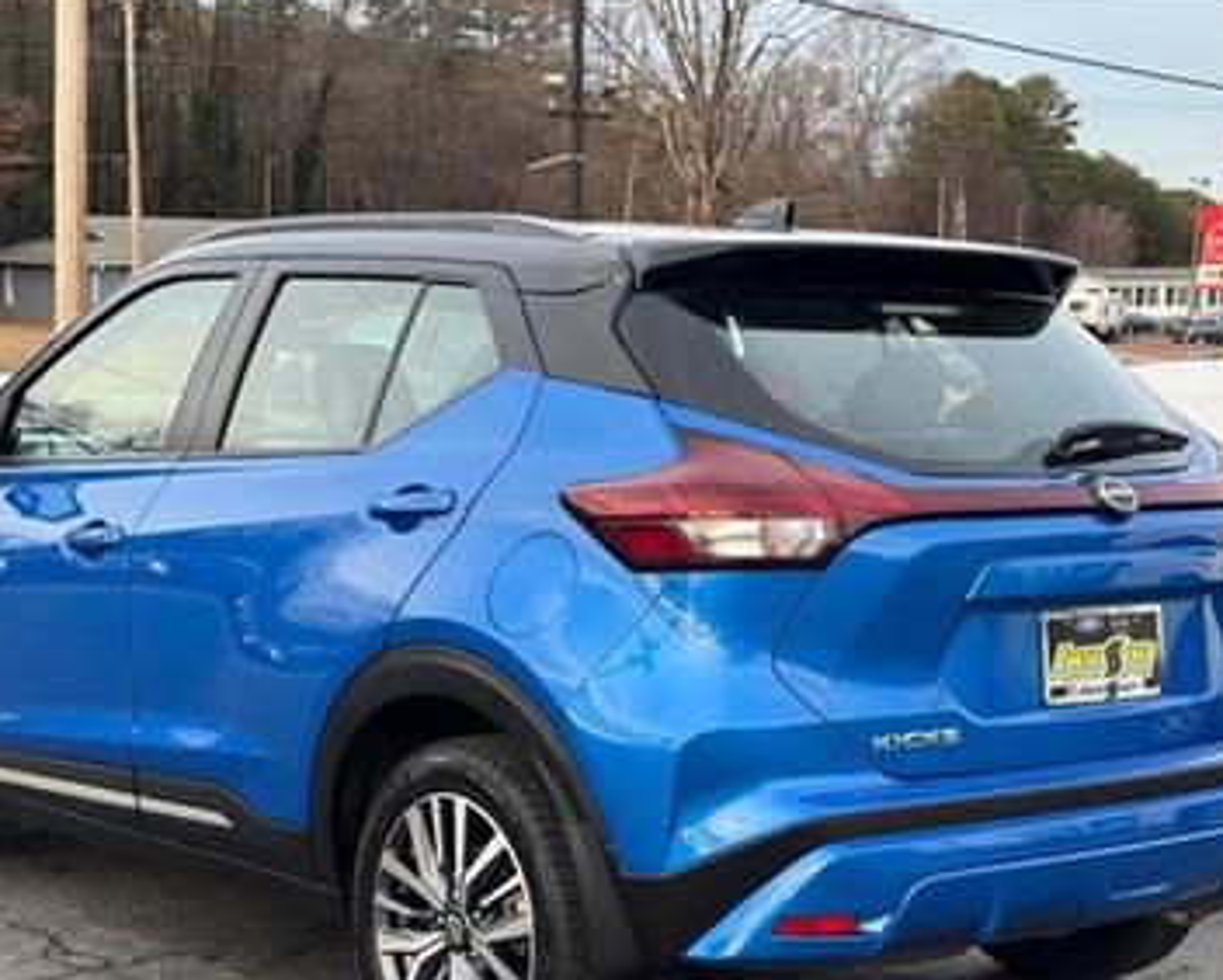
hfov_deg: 28.3
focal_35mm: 67
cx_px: 591
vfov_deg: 22.7
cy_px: 639
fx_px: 2426
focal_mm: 6.76
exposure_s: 1/457
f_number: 1.78
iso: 64
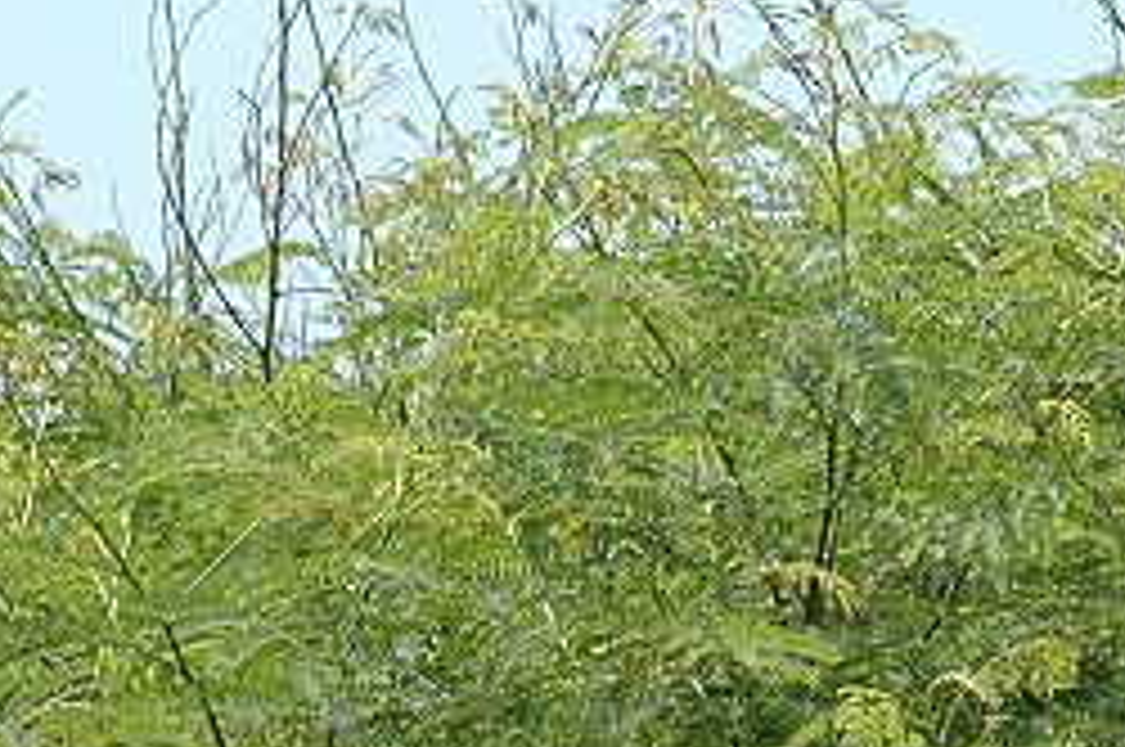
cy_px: 392
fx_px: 16884
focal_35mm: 541
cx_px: 1498
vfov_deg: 2.5
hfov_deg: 3.8
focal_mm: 100
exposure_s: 1/320
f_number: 8
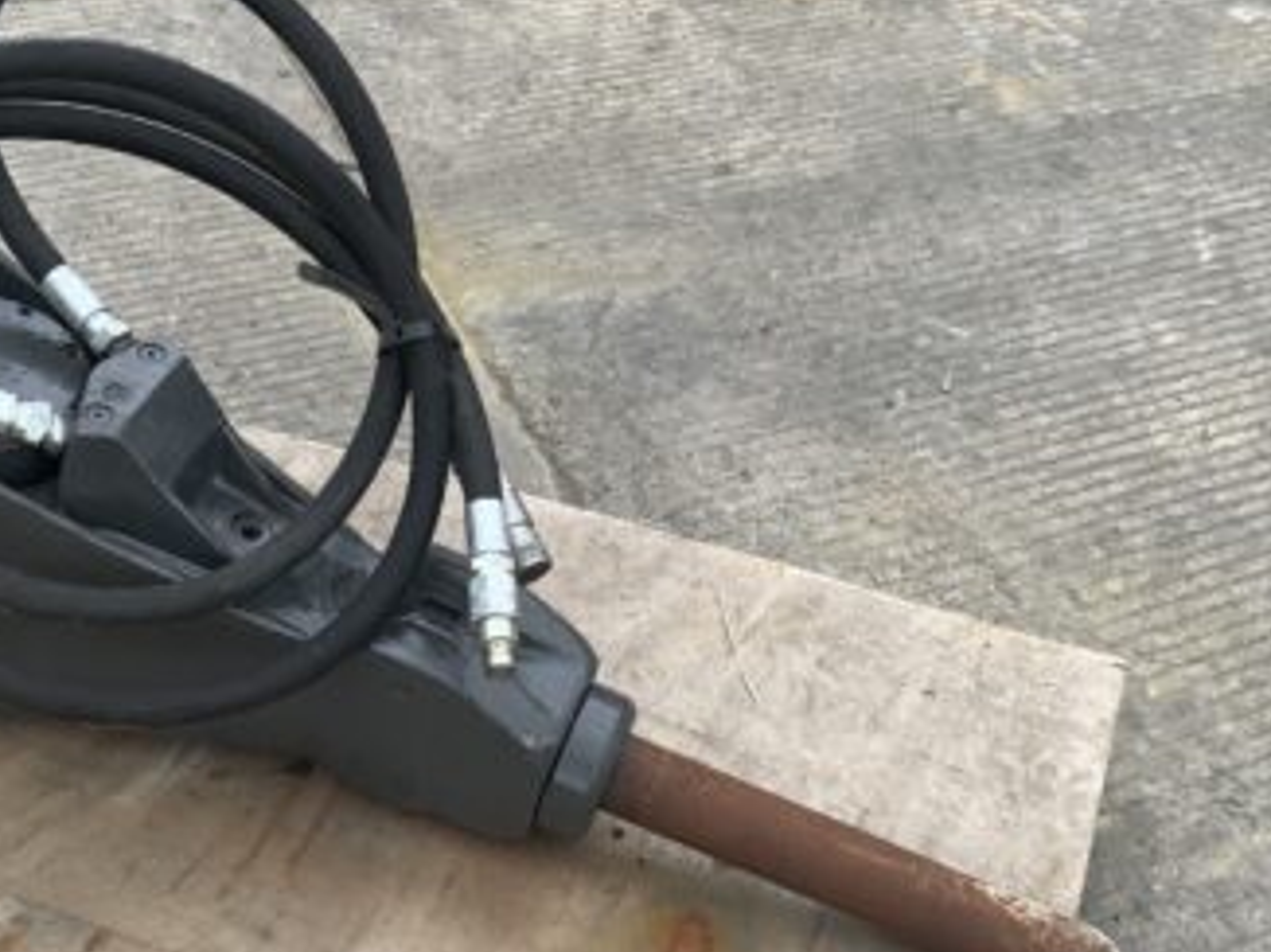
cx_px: 464
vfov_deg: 25.6
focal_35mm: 57
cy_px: 515
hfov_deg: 33.6
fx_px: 2091
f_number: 1.8
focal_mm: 3
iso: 16
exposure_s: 1/412
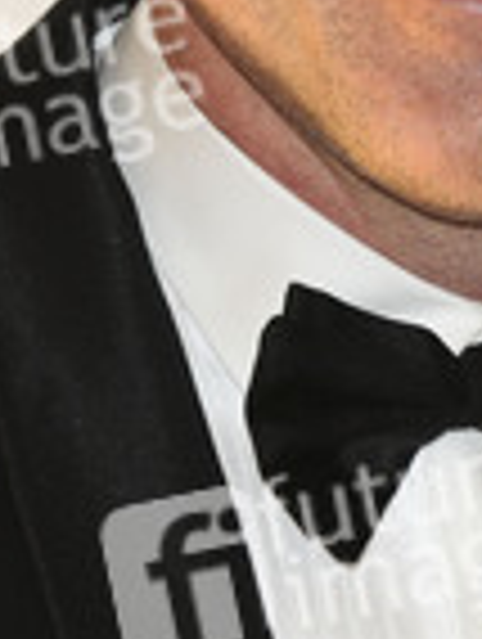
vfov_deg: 4.3
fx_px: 8404
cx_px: 464
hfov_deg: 3.3
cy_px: -122
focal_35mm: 454
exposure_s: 1/160
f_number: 4.5
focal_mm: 112
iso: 400
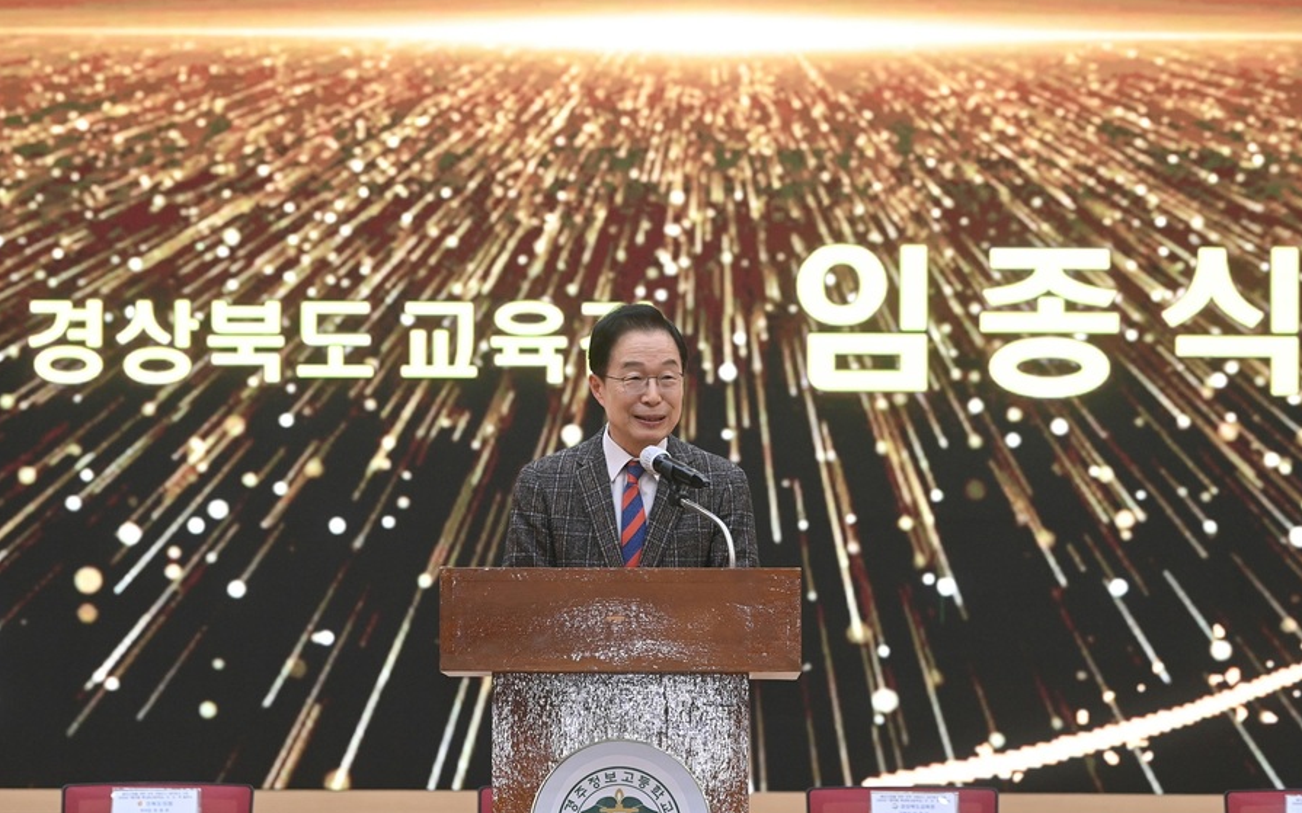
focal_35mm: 205
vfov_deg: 6.4
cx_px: 653
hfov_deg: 10.2
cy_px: 390
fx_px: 7273
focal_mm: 200
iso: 3200
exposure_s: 1/200
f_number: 5.6
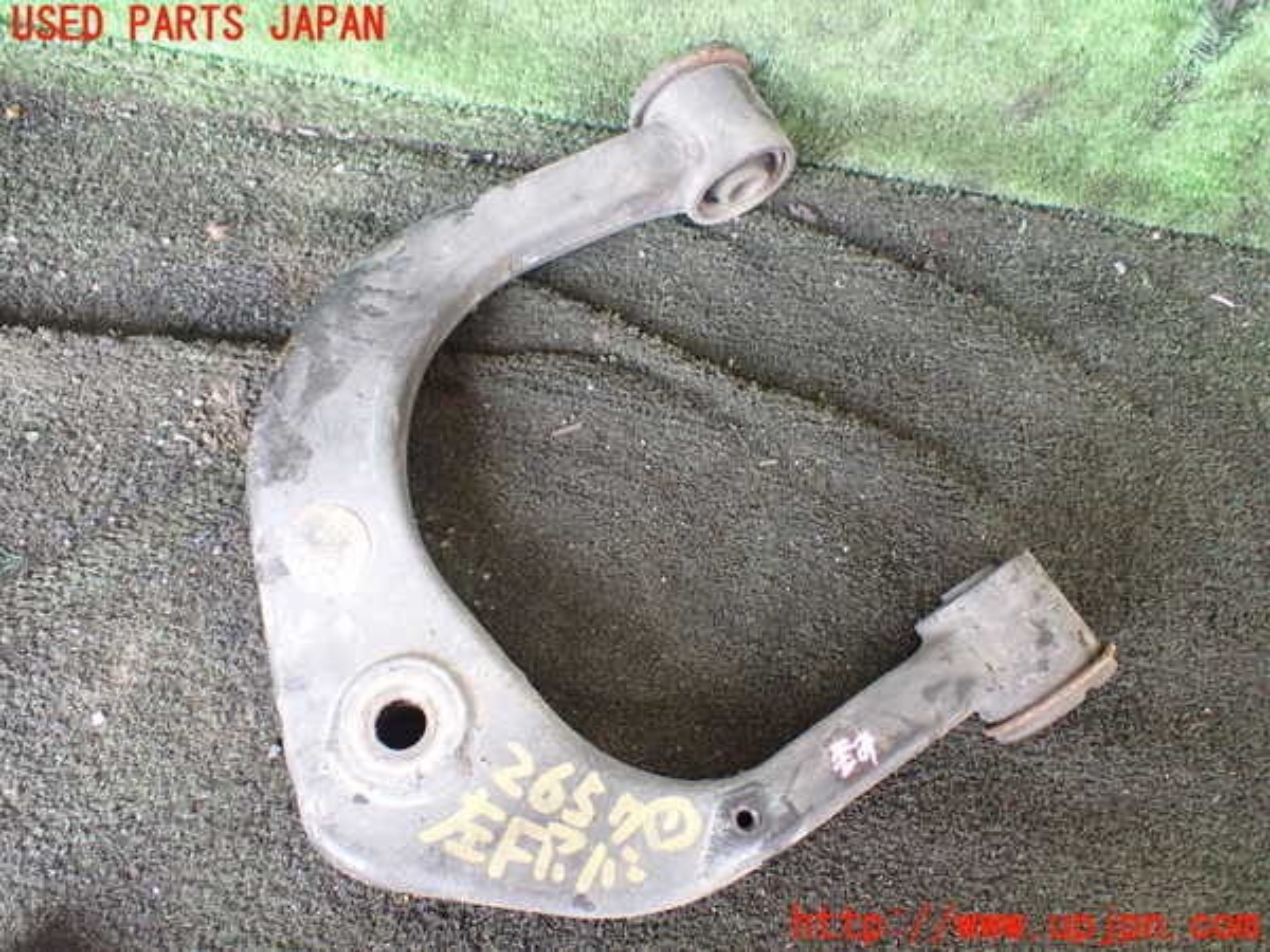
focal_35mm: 30
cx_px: 635
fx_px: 1101
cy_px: 476
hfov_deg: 60.0
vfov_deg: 46.8
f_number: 2.3
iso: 800
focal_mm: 5.4
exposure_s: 1/80
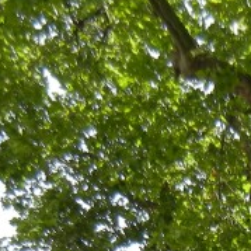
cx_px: 346
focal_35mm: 152
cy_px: 474
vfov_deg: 10.7
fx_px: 1247
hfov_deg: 11.2
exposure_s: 1/392
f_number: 3.5
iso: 160
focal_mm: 5.4
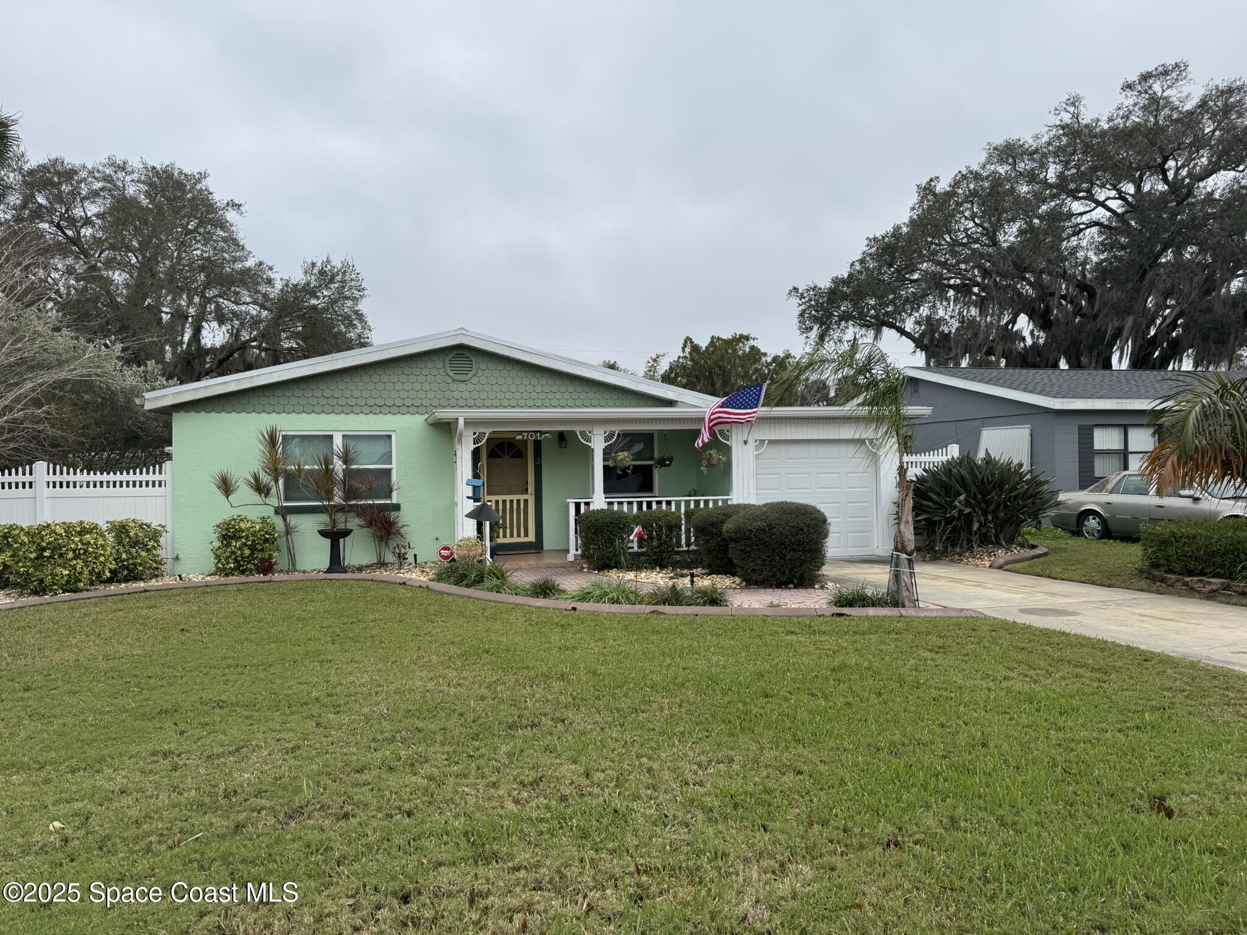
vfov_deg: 56.8
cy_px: 468
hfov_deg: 71.6
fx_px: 865
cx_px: 624
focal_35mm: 24
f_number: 1.78
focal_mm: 6.76
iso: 80
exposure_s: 1/2833
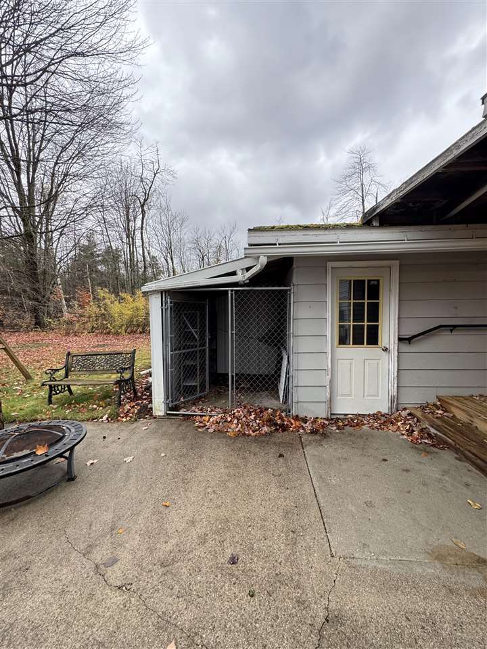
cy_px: 324
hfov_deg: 85.7
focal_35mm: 14
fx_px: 263
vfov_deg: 102.1
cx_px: 244
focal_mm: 2.22
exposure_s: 1/99
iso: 200
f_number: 2.2
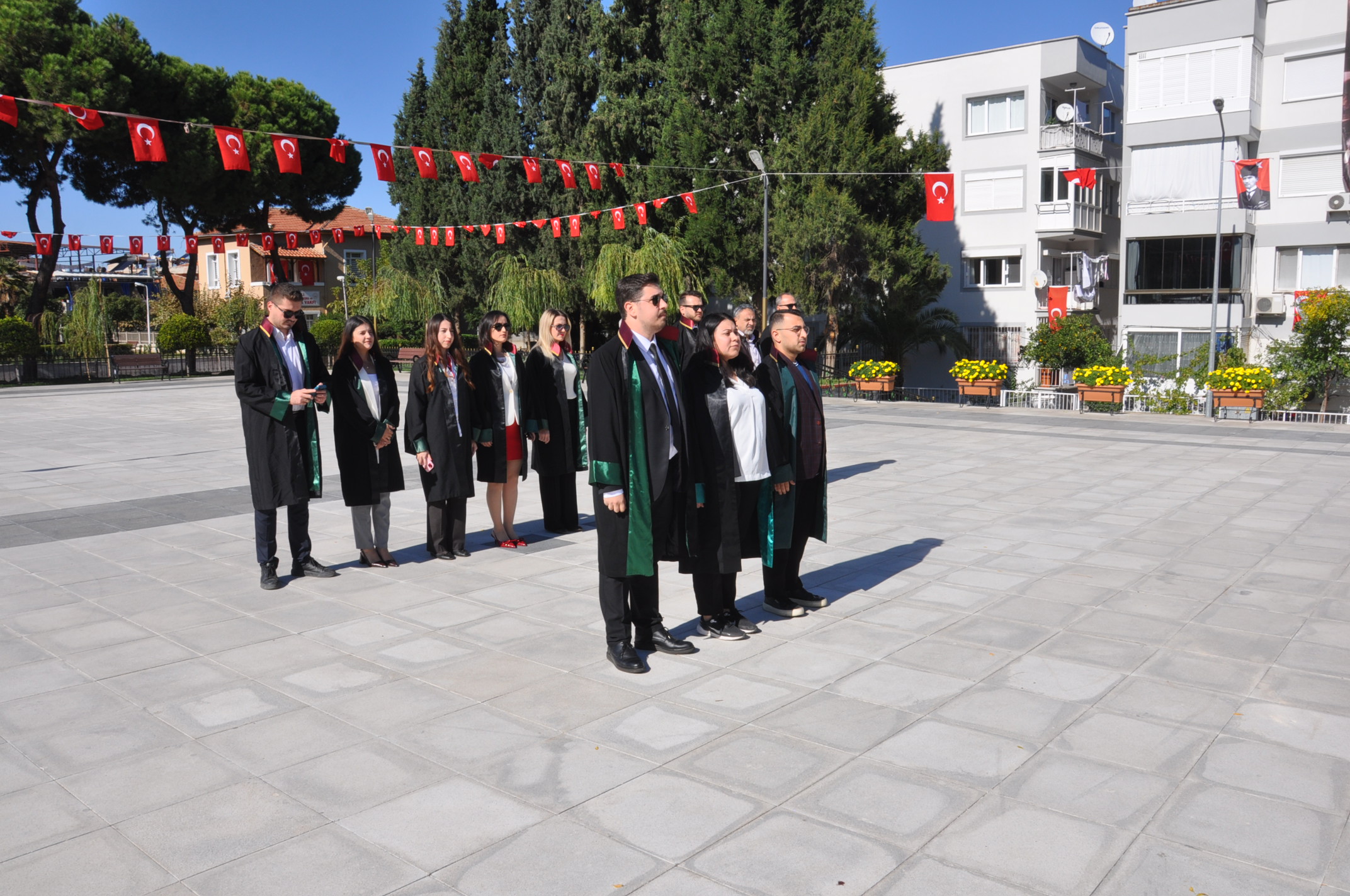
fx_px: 1011
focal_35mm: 27
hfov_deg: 67.4
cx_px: 675
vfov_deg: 47.8
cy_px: 448
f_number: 14
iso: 200
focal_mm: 18
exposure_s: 1/200
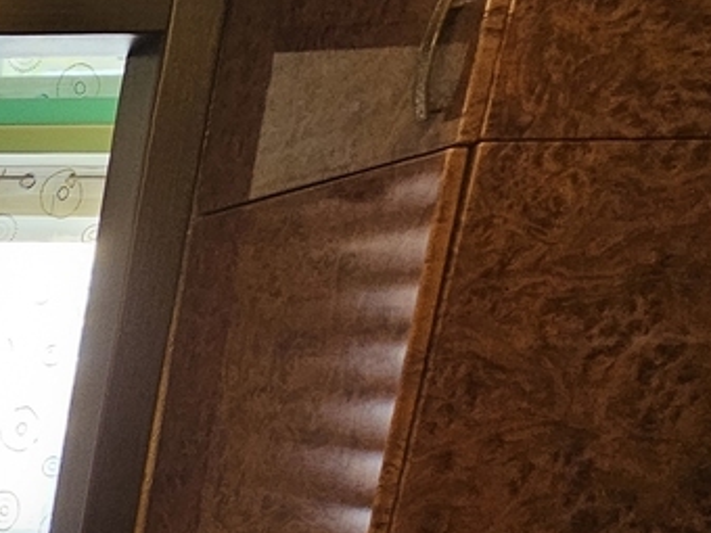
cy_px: 635
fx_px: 1006
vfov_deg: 26.5
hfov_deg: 21.5
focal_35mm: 49
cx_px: -609
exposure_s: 1/50
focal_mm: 2.2
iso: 320
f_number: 2.2
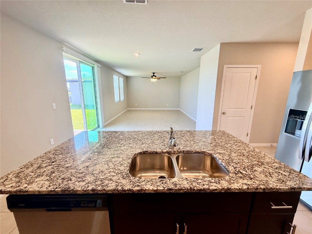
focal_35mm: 14
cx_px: 156
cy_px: 117
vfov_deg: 85.7
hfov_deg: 102.1
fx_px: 126
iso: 125
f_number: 2.2
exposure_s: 1/120
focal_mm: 2.22
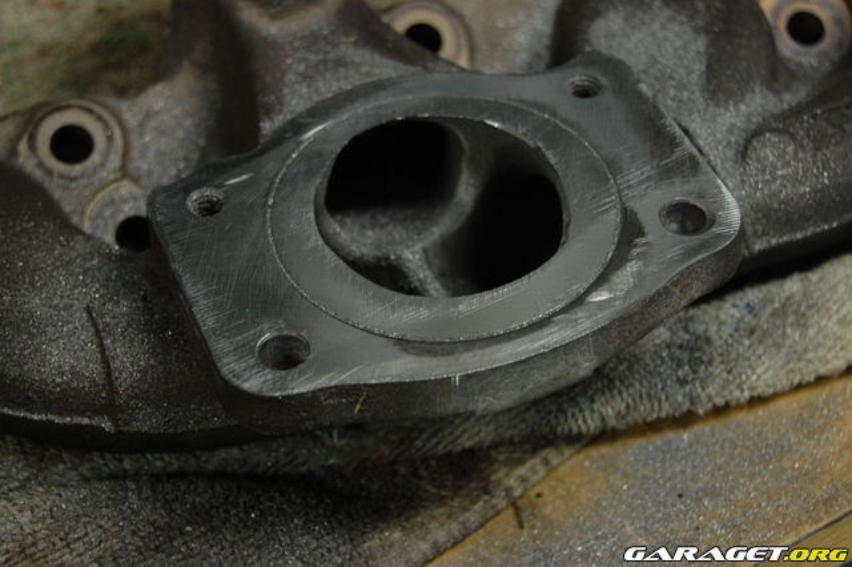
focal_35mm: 82
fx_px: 1951
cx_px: 426
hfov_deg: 24.6
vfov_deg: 16.5
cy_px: 284
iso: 800
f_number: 5.6
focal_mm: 55
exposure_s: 1/25
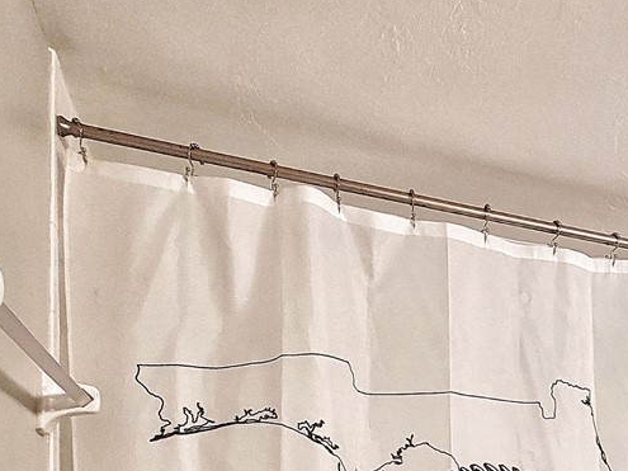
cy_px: 653
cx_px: 675
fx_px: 762
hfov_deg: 38.0
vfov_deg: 27.2
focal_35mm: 42
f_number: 2.2
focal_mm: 2.2
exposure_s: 1/60
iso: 200
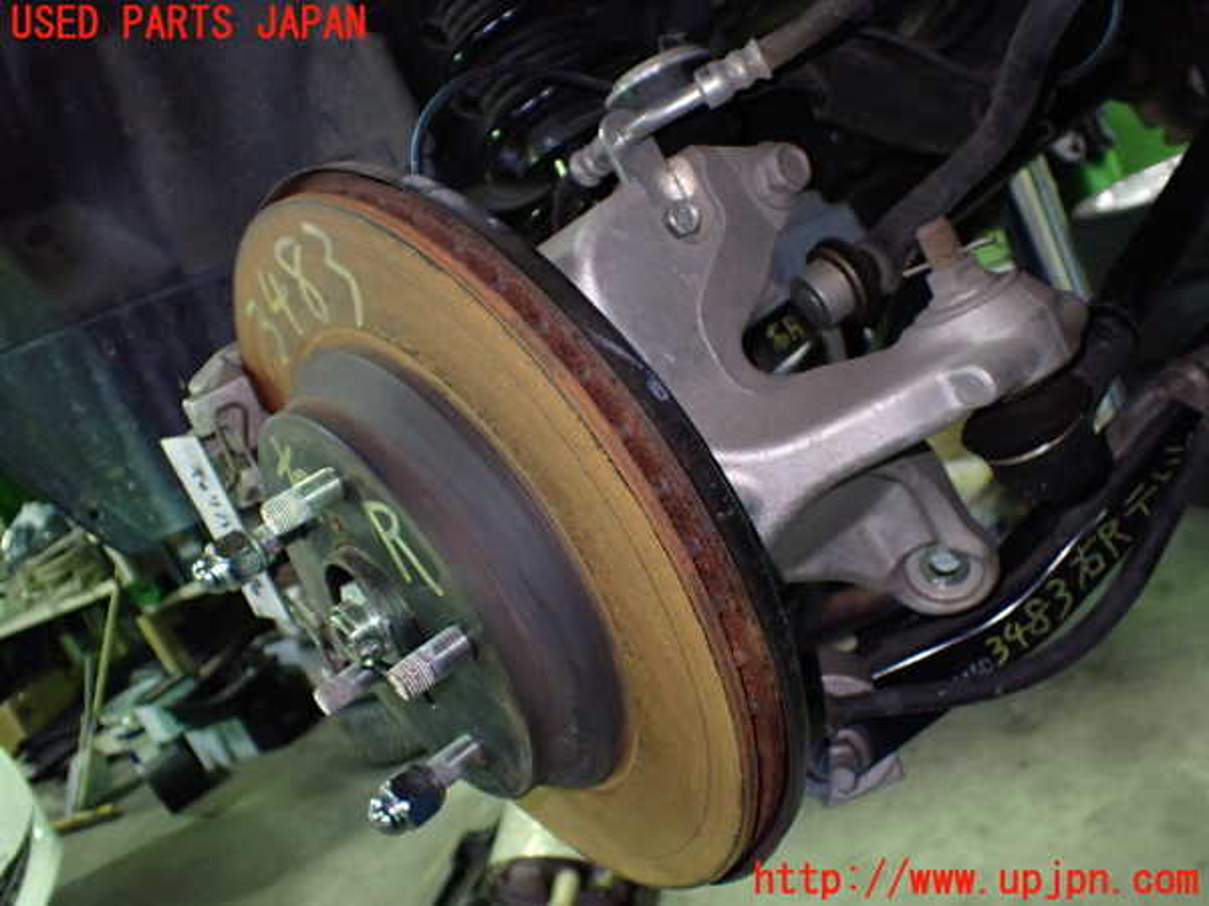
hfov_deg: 60.0
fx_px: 1048
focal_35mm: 30
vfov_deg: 46.8
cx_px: 604
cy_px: 453
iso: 800
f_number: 2.3
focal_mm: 5.4
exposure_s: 1/50
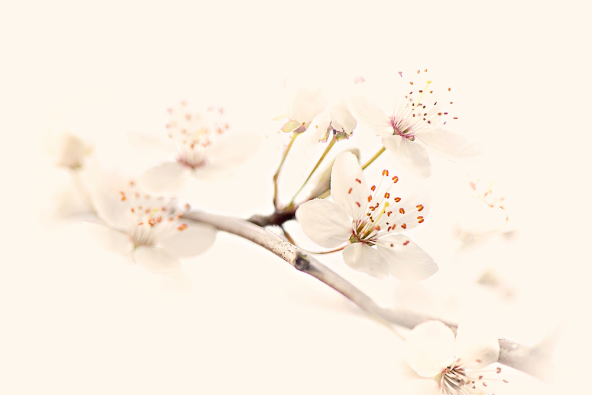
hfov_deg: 19.4
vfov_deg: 13.1
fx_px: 1728
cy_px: 198
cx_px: 296
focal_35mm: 105
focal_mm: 105
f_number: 5.6
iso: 200
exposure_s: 1/200
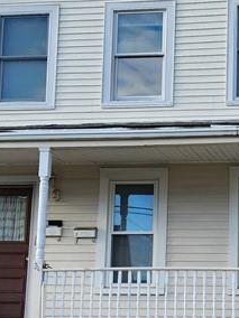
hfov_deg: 17.5
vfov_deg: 23.5
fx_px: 764
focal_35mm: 83
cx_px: 226
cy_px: 180
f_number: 1.8
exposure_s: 1/211
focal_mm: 6.4
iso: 12
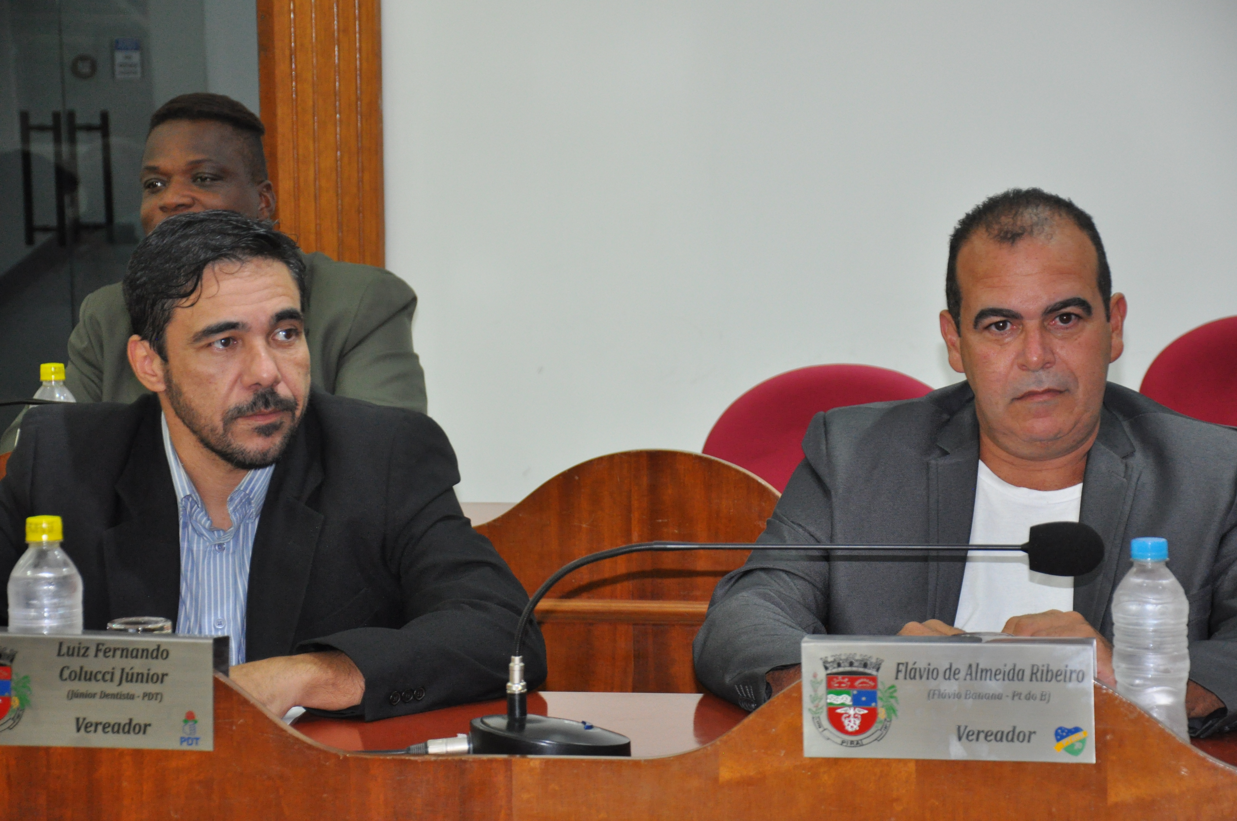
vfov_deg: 12.1
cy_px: 410
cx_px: 618
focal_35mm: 112
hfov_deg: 18.2
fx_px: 3861
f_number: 5.3
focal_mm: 75
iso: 1250
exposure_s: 1/60
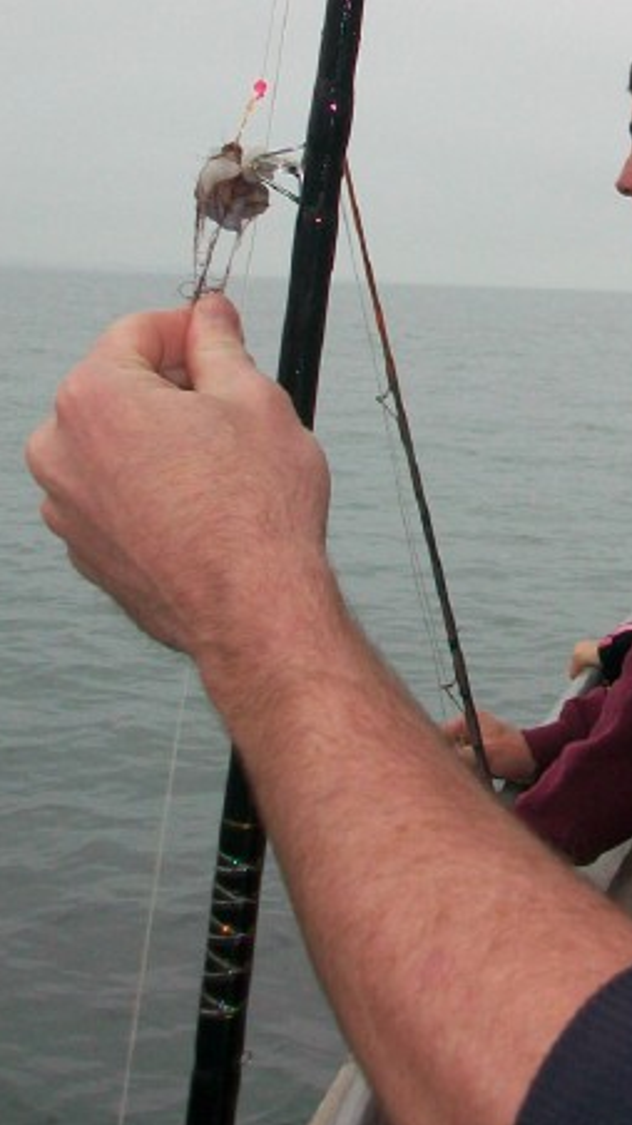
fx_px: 2355
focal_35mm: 79
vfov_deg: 26.4
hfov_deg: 14.8
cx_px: 734
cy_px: 234
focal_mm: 5.7
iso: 64
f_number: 2.8
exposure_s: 1/400
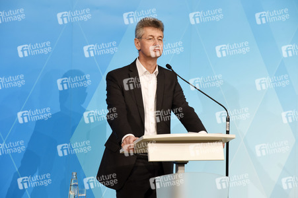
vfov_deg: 11.4
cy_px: 99
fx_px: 993
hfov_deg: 17.1
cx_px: 149
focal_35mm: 120
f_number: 6.3
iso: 1600
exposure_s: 1/60
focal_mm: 120
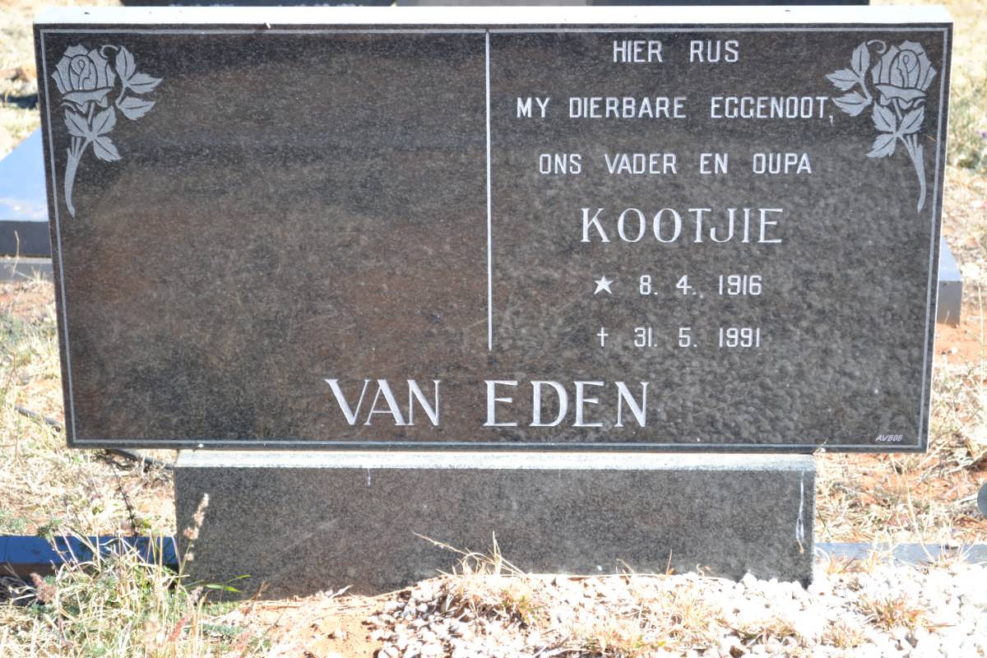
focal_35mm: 82
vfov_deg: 16.6
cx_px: 494
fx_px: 2262
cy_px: 329
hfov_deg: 24.6
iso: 400
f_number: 5.6
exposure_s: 1/100
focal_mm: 55
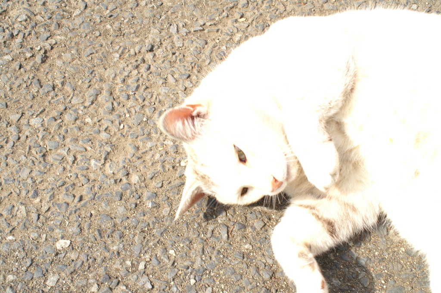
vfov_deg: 31.8
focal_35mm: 42
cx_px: 220
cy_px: 146
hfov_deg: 46.5
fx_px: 514
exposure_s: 1/160
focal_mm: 28
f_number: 6.3
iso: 100
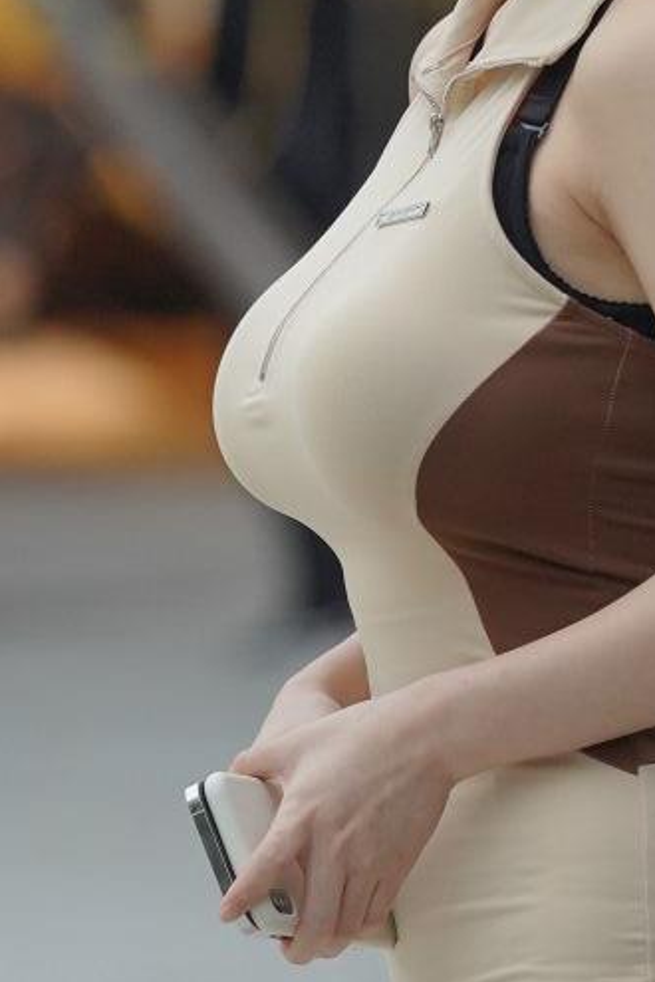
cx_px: 586
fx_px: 16974
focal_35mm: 622
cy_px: 682
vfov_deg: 3.3
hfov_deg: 2.2
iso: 1000
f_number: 2.8
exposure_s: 1/320
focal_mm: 135
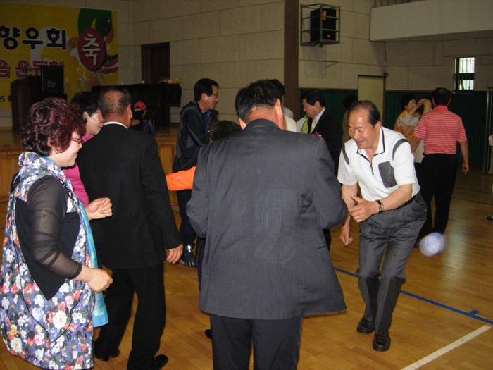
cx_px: 246
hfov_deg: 51.4
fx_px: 513
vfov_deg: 39.7
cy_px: 185
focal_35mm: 36
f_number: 2.7
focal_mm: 7.5
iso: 200
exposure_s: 1/128
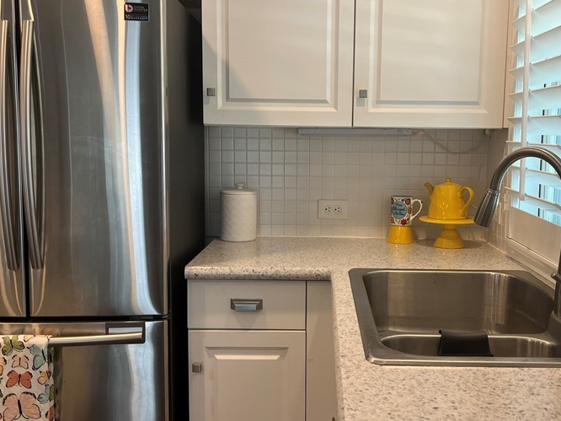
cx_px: 320
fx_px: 648
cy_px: 205
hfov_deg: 46.7
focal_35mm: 40
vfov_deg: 35.9
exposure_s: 1/60
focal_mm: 5.1
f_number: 1.6
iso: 64
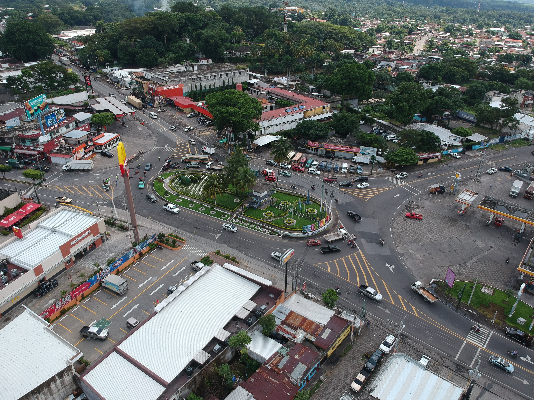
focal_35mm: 25
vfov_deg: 54.9
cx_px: 267
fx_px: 386
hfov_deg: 69.4
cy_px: 200
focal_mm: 4.49
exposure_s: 1/640
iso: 100
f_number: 2.6
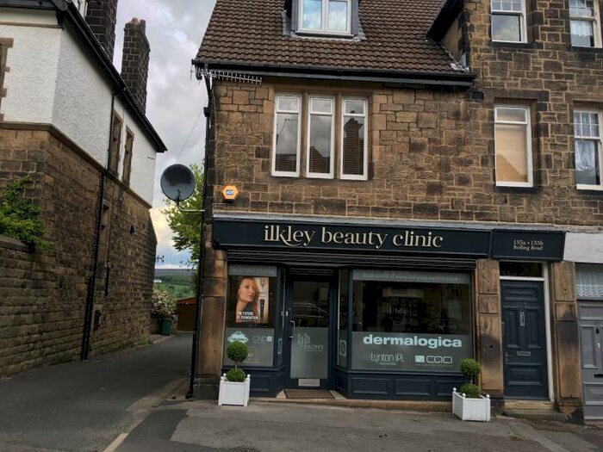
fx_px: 505
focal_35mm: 29
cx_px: 302
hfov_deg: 61.7
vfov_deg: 48.2
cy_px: 226
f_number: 2.2
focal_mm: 4.15
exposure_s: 1/538
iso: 25
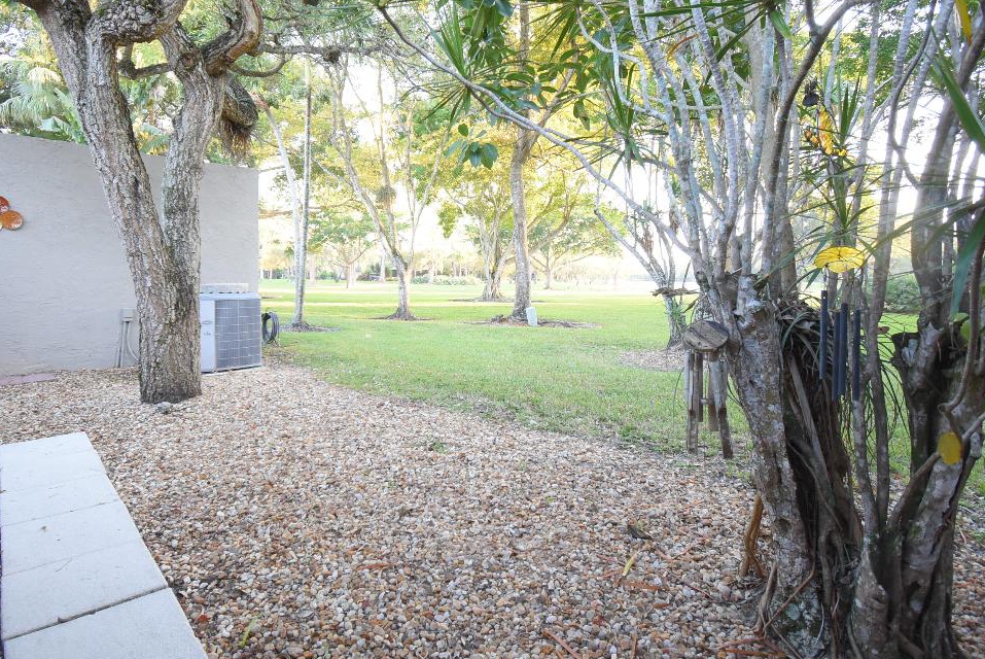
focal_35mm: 18
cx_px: 447
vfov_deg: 67.3
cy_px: 290
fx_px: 493
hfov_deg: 89.7
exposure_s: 1/60
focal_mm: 10
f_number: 4.5
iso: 900
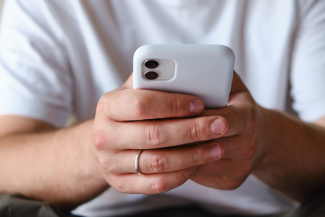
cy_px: 94
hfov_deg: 30.1
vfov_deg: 20.3
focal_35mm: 67
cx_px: 175
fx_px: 605
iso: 160
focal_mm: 35
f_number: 2.8
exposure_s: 1/60
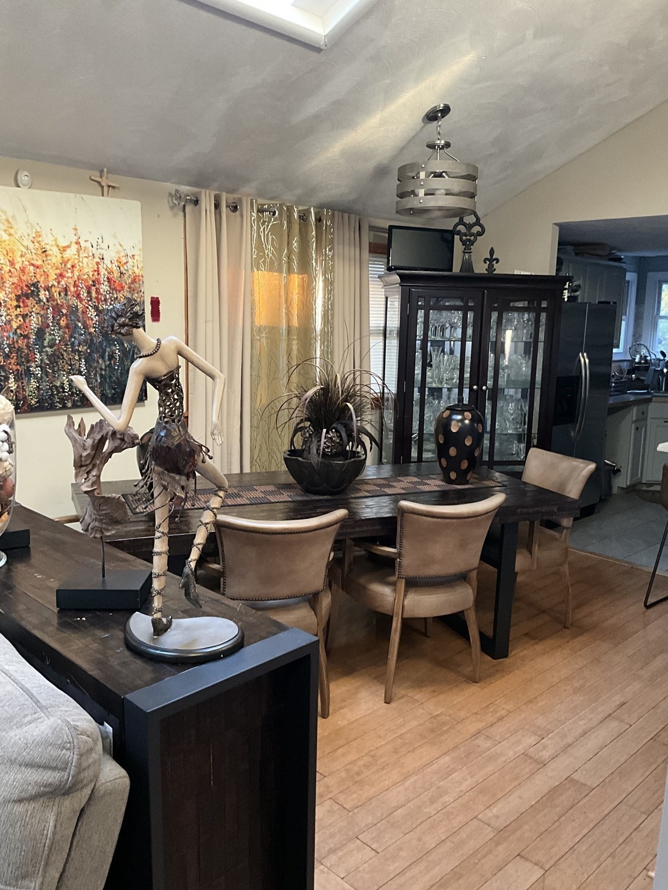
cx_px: 334
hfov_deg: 48.2
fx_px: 746
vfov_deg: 61.7
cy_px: 445
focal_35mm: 29
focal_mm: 3
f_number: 1.8
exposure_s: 1/44
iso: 320
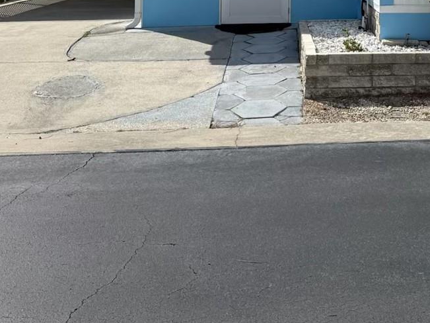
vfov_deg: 22.8
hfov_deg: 30.8
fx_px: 733
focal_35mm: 59
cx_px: 412
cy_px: -68
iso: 80
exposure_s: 1/8130
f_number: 1.78
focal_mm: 6.76
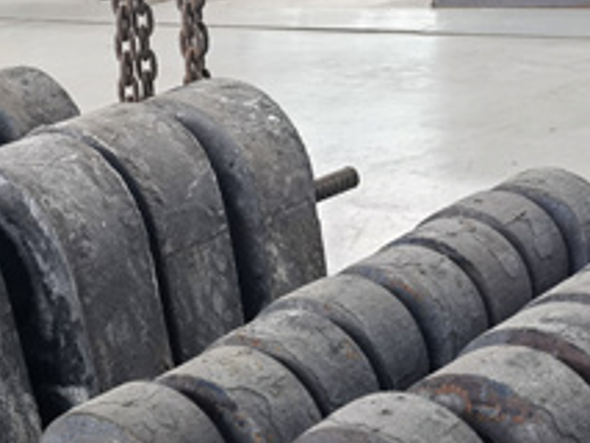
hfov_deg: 25.2
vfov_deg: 18.1
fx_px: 1296
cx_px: 114
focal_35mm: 76
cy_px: 570
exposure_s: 1/100
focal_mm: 6.67
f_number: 1.9
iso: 200
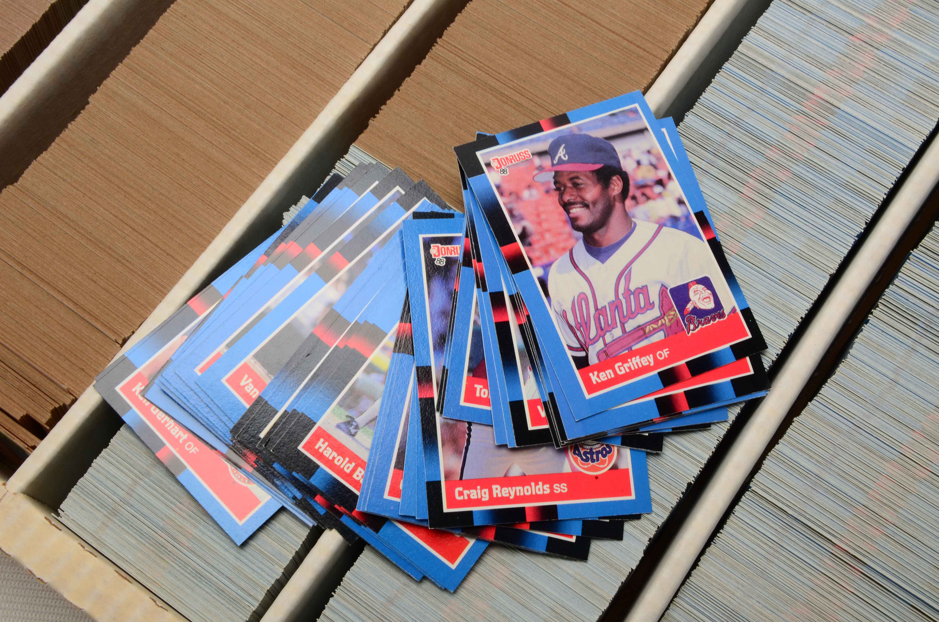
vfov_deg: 25.6
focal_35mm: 52
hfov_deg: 37.9
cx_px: 470
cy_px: 311
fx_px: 1367
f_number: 20
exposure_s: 1/160
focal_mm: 35
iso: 200
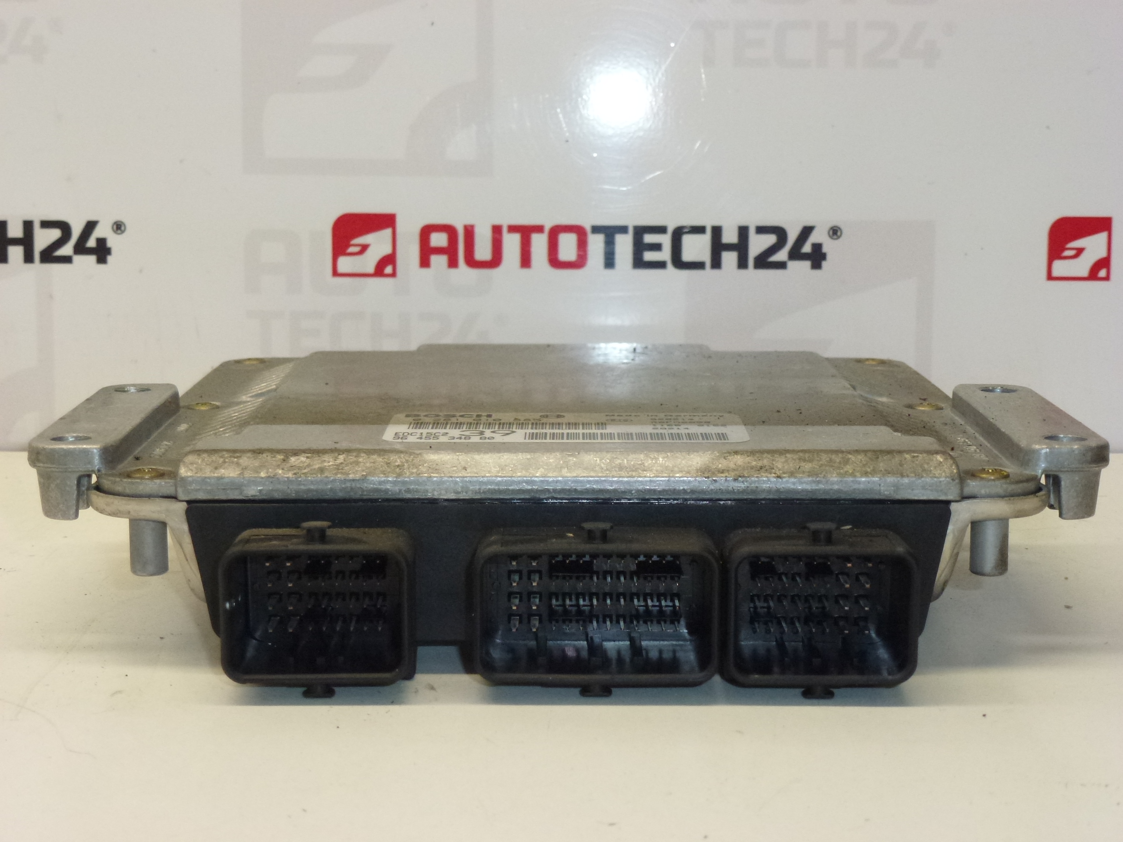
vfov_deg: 24.0
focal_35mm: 61
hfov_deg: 31.7
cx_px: 562
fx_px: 1979
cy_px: 421
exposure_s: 1/125
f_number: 4.5
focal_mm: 10.9
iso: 400
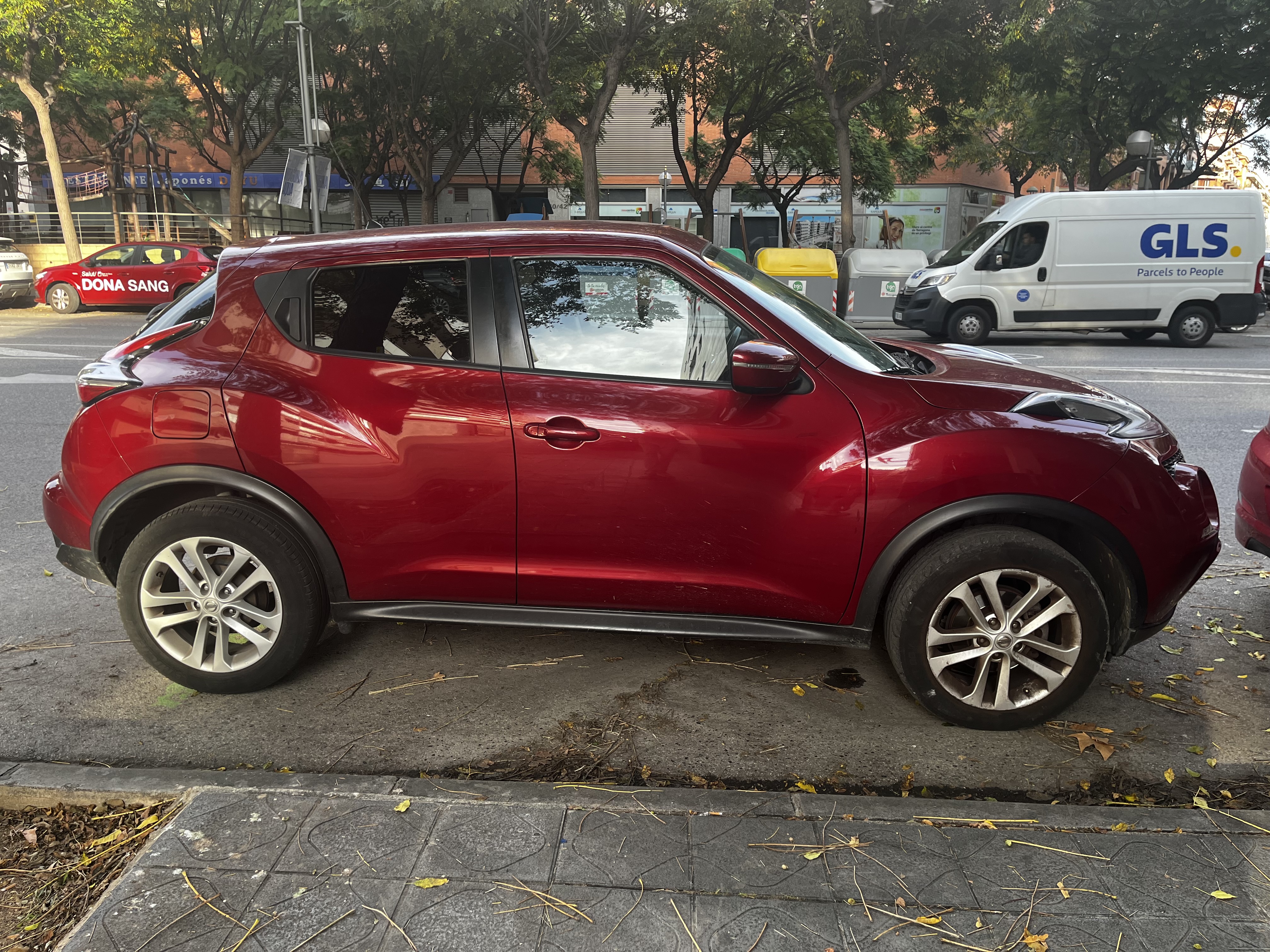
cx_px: 635
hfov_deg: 67.3
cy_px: 476
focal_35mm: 26
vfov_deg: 53.1
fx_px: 954
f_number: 1.6
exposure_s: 1/121
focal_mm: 5.1
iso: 50
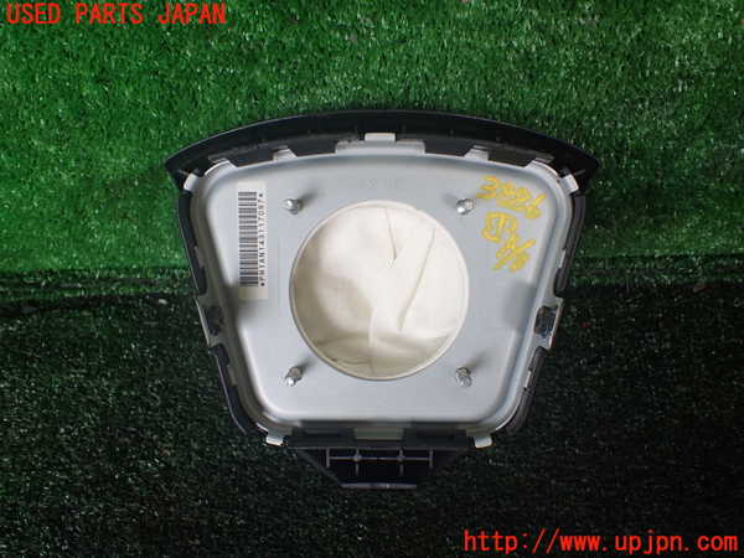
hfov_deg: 60.0
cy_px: 279
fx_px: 645
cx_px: 372
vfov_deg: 46.8
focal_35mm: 30
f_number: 2.3
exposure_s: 1/125
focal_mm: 5.4
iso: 125
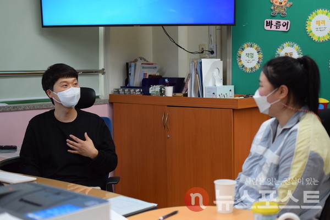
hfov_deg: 37.9
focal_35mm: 52
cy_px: 110
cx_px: 165
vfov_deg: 25.8
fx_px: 481
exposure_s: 1/500
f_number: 2
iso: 1600
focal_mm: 35
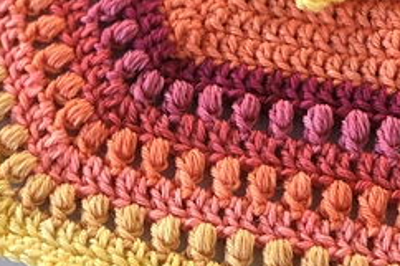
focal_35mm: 98
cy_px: 113
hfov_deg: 20.5
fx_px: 1088
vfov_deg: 13.9
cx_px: 69
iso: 1250
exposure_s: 1/125
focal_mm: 24.7
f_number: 4
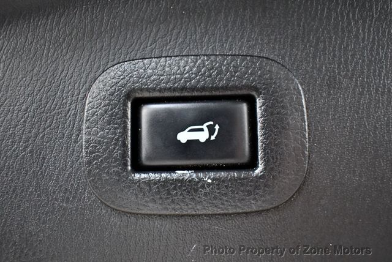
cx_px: 196
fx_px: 392
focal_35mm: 36
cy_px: 131
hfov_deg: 53.1
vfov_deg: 36.9
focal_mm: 18
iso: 4000
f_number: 3.5
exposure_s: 1/60
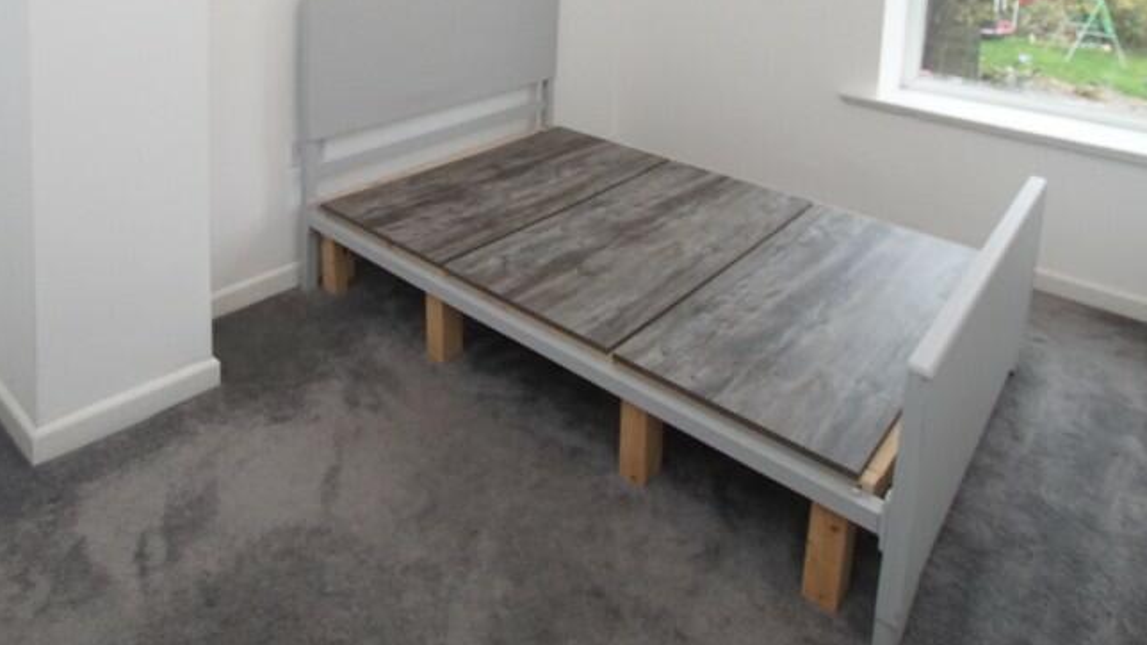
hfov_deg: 73.8
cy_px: 58
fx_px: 760
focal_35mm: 25
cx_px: 506
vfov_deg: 42.0
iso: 1000
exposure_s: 1/160
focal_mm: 10
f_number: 4
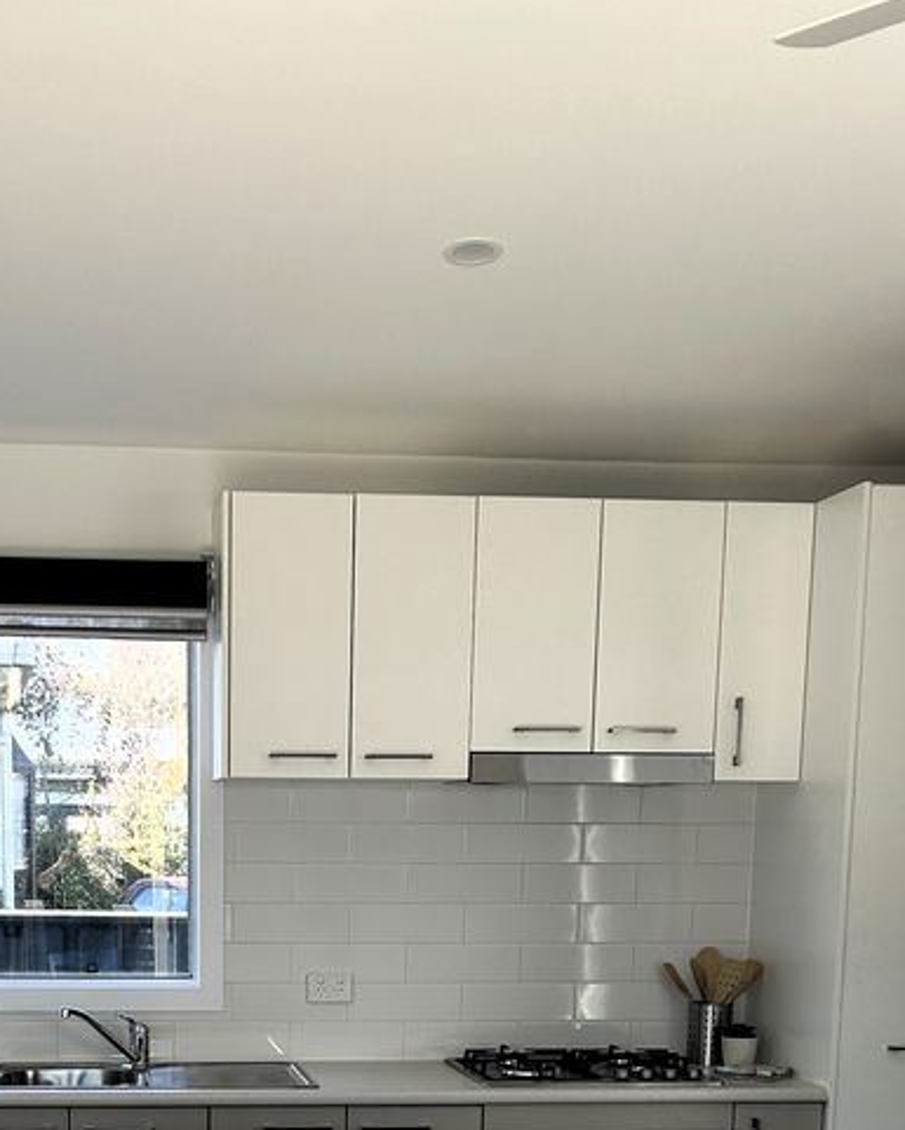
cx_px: 280
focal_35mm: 57
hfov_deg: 26.5
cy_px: 1144
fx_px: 1908
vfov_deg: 30.5
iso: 50
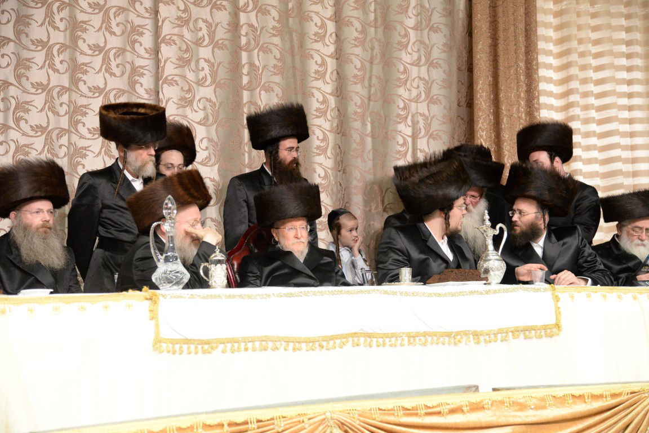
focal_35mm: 58
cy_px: 216
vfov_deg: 23.4
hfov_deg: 34.5
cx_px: 324
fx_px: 1046
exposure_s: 1/250
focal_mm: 58
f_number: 4
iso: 5000
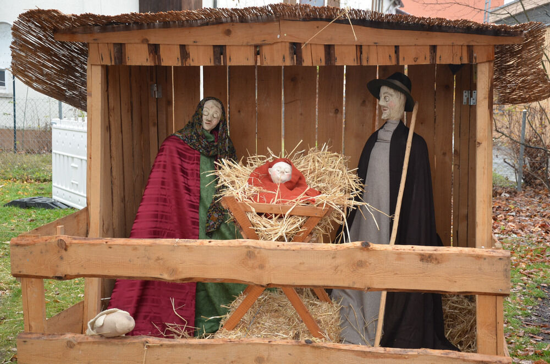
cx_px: 275
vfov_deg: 21.5
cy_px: 182
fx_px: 960
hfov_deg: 32.0
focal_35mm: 63
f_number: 5.6
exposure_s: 1/125
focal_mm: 42
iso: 400
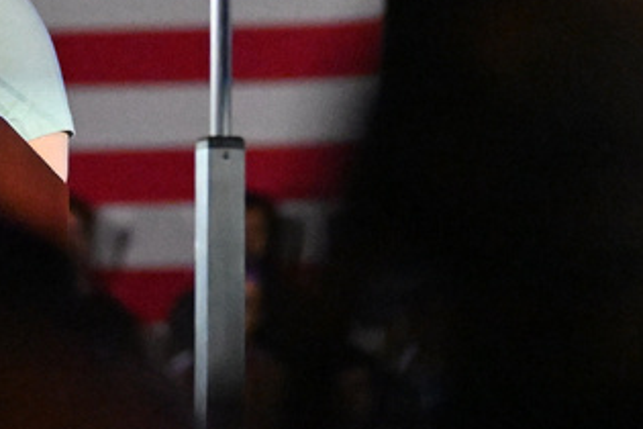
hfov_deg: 4.2
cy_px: -53
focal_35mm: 487
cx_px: 143
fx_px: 8698
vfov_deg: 2.8
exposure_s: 1/2000
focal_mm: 100
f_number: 2.8
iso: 6400
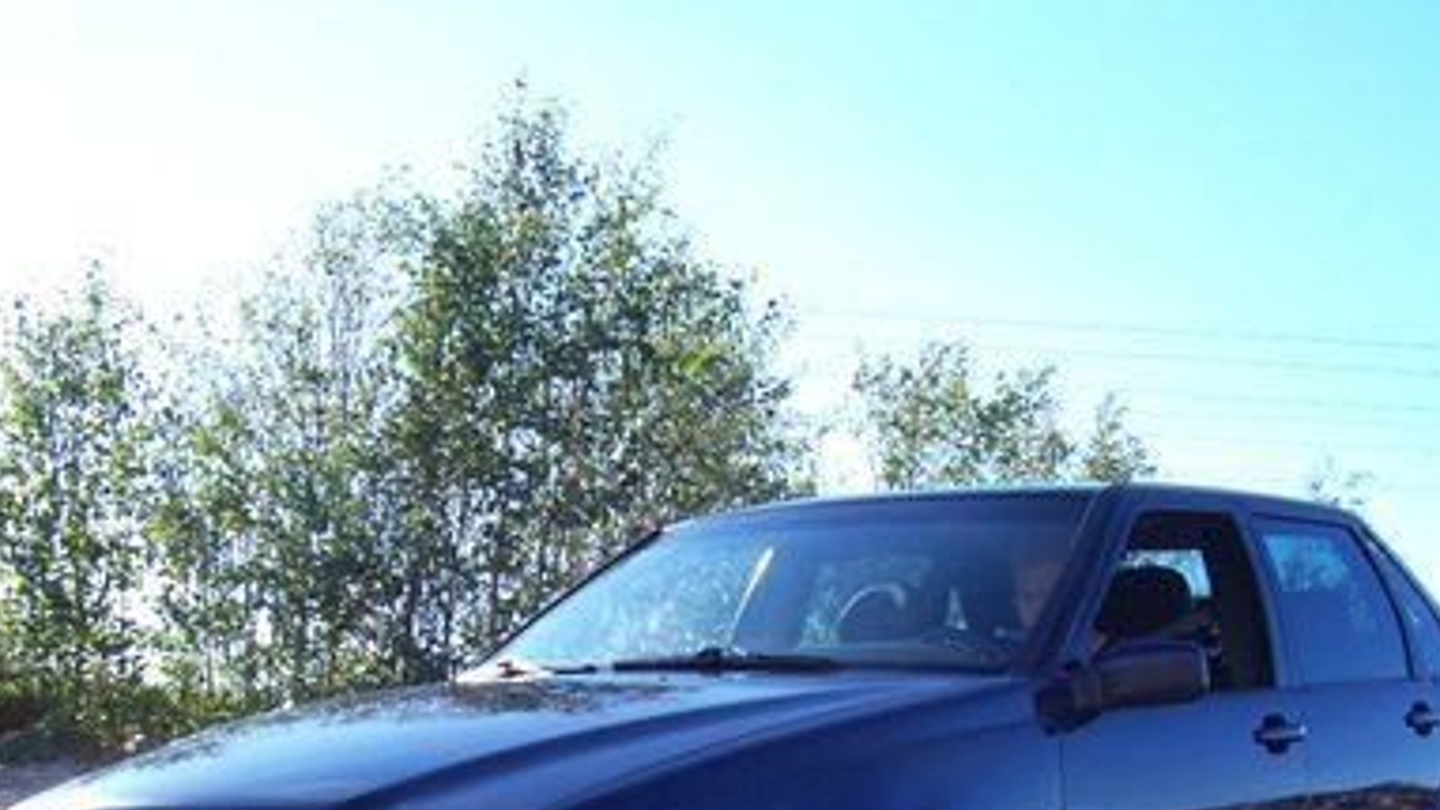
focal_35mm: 62
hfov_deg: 33.7
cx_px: 859
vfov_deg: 18.8
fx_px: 2368
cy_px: 863
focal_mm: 5.6
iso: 80
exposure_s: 1/516
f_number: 2.7
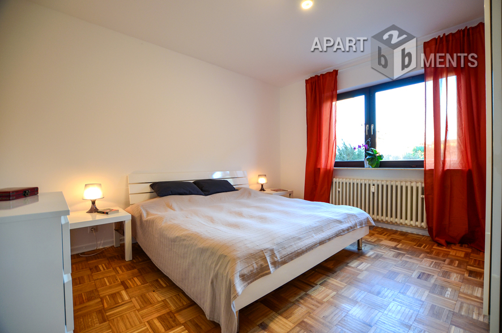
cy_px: 166
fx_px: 209
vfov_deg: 77.1
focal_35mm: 15
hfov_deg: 100.5
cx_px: 251
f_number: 3.5
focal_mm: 10
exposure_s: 1/30
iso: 220
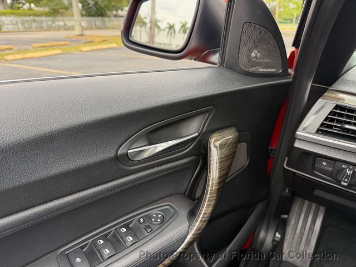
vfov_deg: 56.8
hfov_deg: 71.6
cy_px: 134
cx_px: 178
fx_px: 247
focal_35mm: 24
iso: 160
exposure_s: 1/121
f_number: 1.78
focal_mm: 6.76
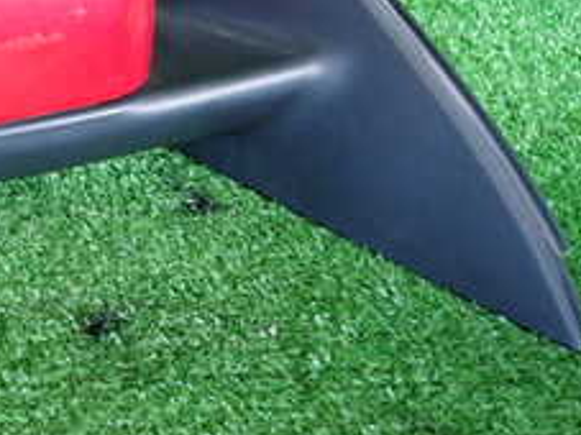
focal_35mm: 66
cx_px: -26
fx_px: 1107
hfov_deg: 27.4
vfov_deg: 21.4
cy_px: -5
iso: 200
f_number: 2
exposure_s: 1/50
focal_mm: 4.5
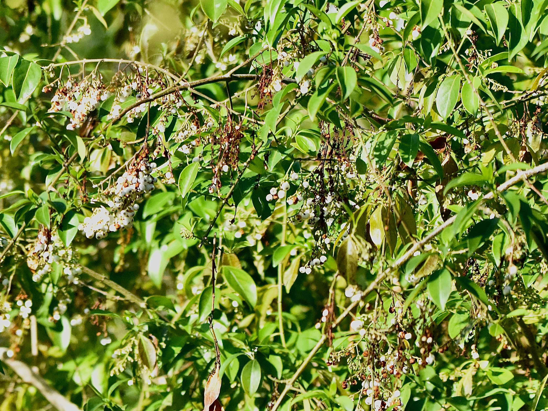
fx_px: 4892
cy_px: 206
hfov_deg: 6.4
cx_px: 298
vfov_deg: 4.8
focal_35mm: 309
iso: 5000
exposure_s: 1/3200
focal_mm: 190
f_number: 7.1
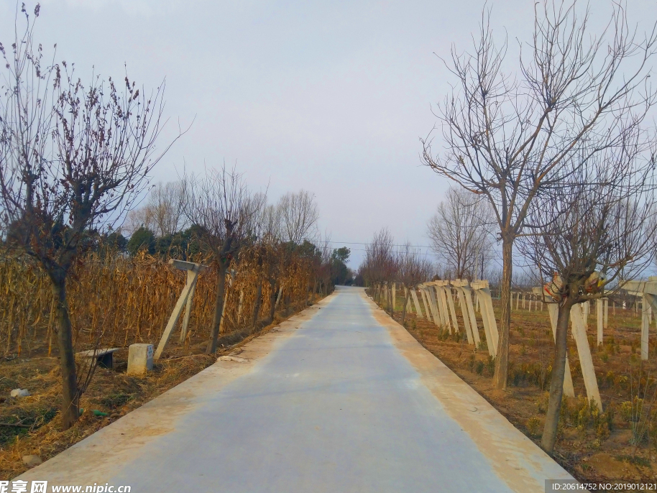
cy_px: 225
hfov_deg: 63.4
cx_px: 347
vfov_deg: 49.7
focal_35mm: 28
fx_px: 532
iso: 100
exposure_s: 1/1138
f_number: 1.75
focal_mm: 4.28
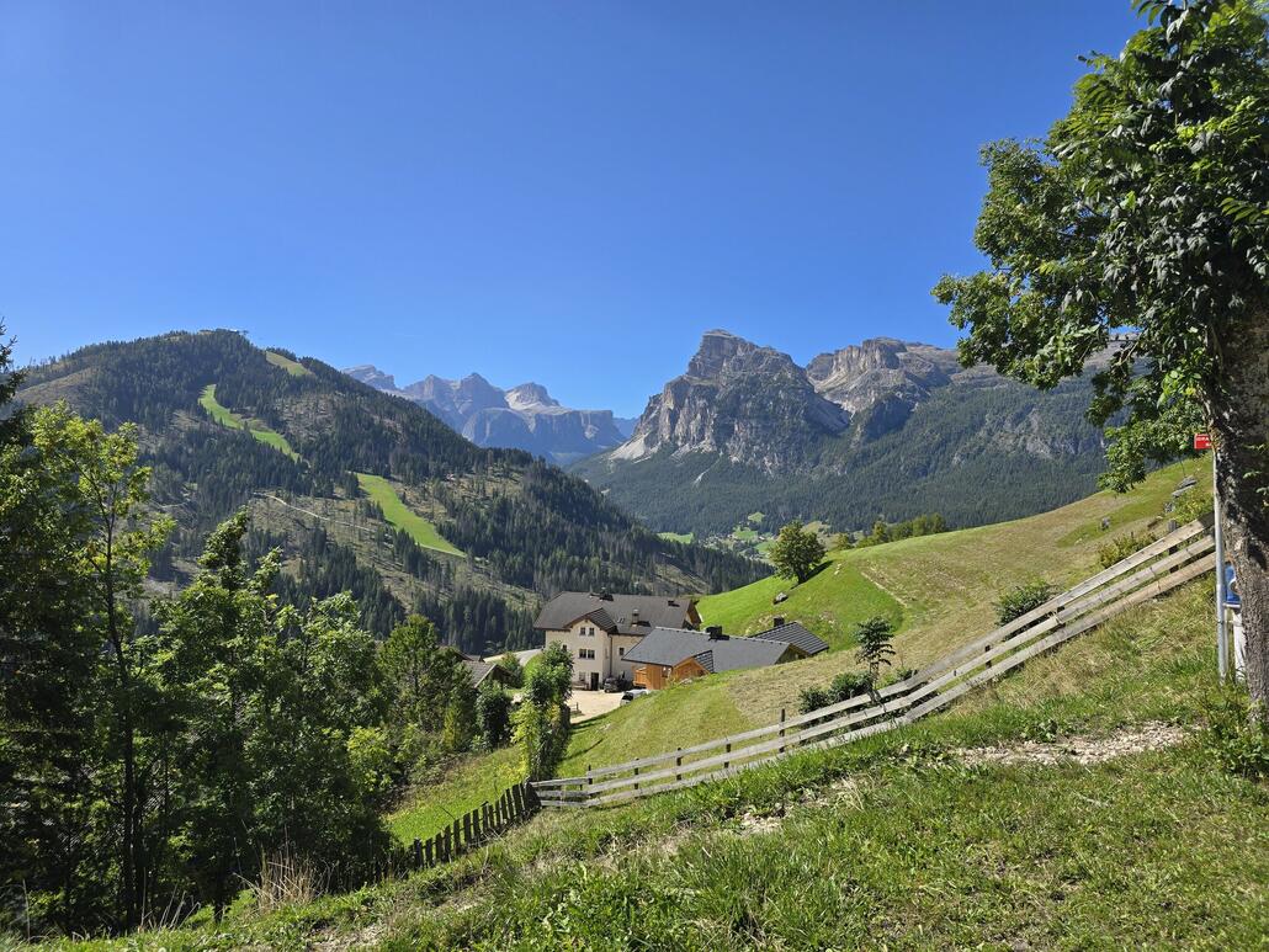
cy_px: 476
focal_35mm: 23
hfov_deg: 73.9
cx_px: 634
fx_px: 843
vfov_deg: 58.9
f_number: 1.7
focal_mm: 6.3
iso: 12
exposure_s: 1/740
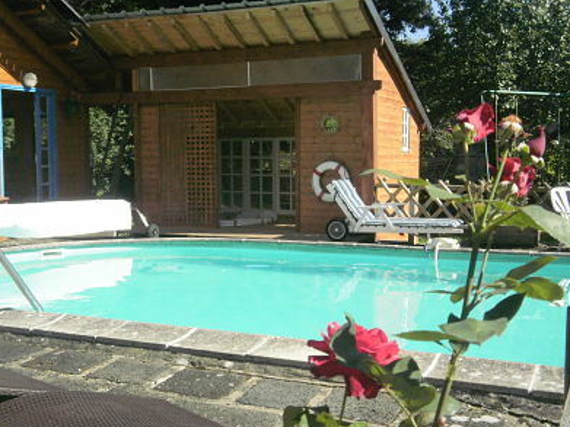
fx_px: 724
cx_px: 290
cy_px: 213
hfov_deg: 43.0
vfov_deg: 32.9
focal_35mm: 44
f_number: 10.1
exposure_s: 1/400
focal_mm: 7.61
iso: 400
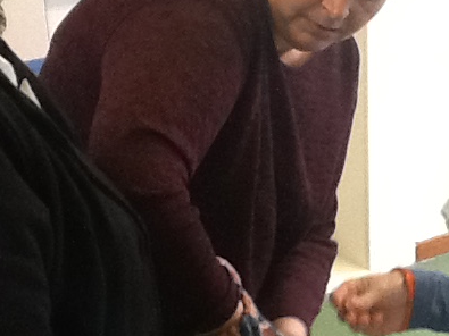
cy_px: 258
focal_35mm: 107
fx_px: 1387
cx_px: 380
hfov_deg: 18.2
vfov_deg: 13.8
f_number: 2.4
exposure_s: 1/30
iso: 160
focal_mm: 2.03
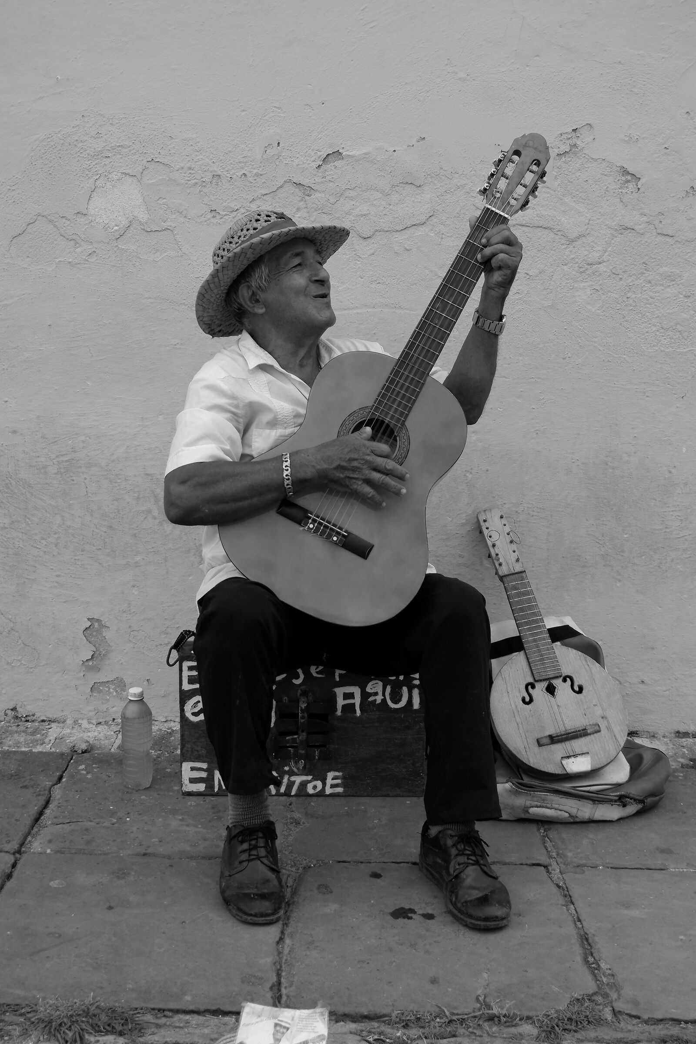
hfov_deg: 31.9
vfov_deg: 46.4
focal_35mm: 42
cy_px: 522
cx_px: 348
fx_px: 1218
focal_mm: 28
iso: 200
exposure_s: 1/180
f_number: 4.5
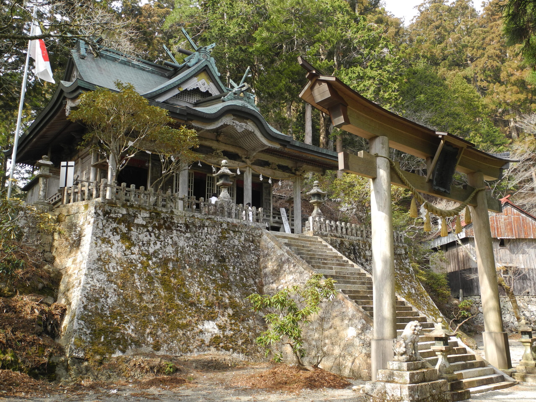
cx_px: 268
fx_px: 495
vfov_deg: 44.2
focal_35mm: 32
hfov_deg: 56.8
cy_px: 201
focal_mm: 6.8
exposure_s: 1/100
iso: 100
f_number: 4
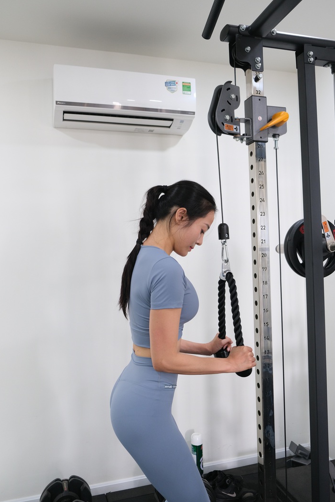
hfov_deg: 46.4
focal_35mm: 28
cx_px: 163
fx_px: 391
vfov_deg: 65.5
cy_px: 244
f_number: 2.8
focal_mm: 18
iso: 800
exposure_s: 1/60
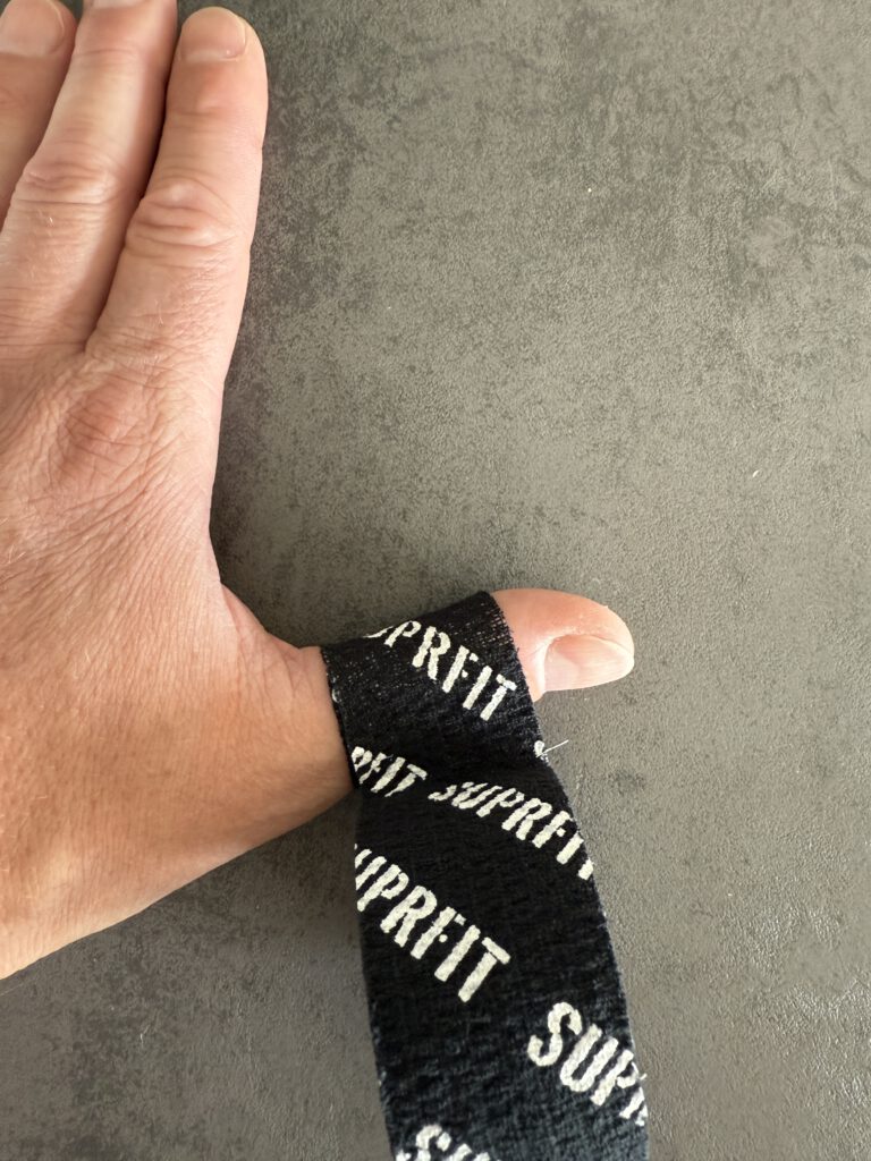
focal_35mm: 24
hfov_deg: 56.8
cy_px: 580
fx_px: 805
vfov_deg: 71.6
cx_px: 436
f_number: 2.2
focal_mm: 2.22
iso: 320
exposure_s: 1/60
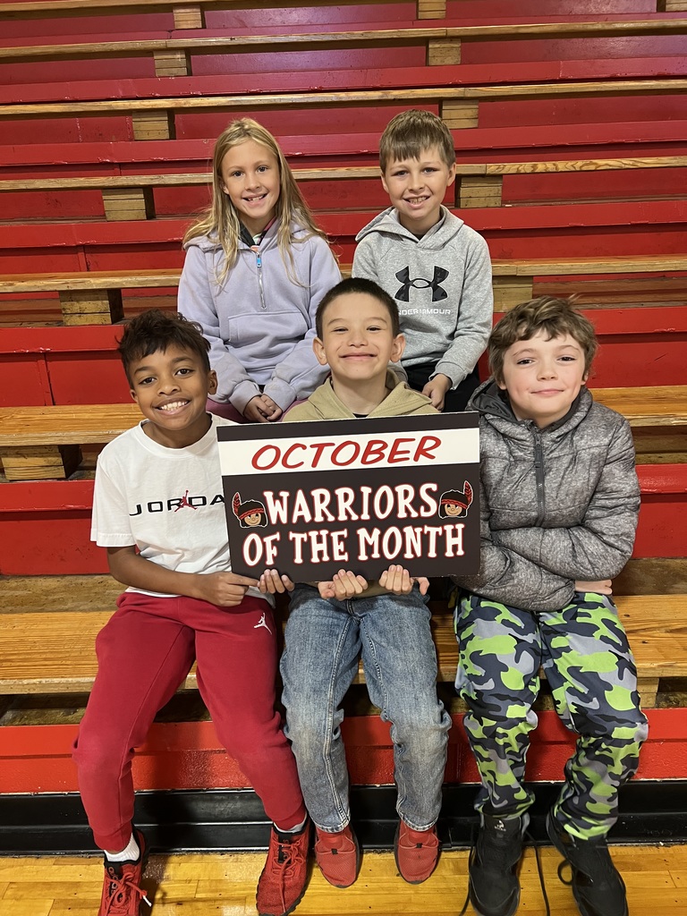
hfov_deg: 53.1
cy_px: 458
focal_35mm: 26
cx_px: 344
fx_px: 688
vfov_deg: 67.3
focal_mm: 5.7
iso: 200
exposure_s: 1/60
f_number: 1.5
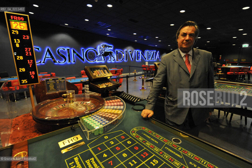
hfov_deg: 90.0
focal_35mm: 18
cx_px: 126
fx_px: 126
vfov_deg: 67.3
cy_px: 84
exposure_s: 1/40
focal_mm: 18
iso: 3200
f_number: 5
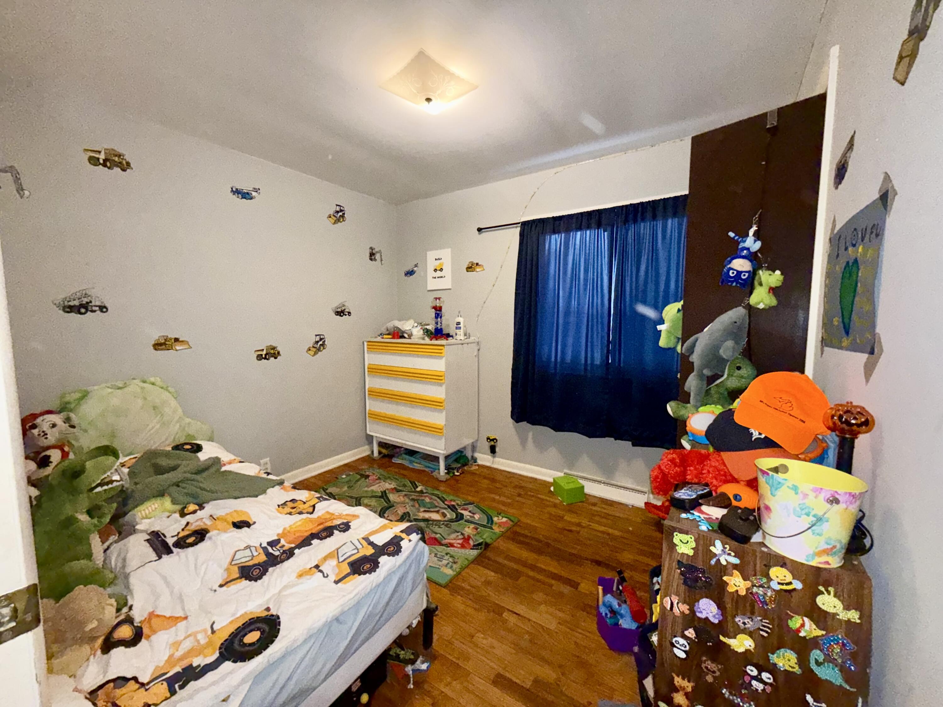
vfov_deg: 85.7
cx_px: 472
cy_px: 354
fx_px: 381
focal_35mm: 14
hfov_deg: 102.1
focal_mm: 2.22
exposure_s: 1/60
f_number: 2.2
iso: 320
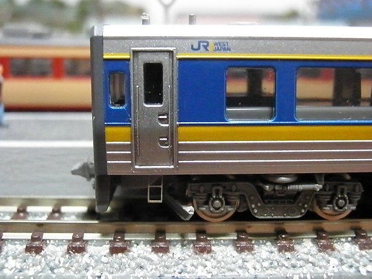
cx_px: 186
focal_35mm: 41
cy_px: 140
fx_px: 441
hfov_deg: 45.8
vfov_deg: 35.1
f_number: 3.9
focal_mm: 7.3
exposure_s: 1/40
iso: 3200
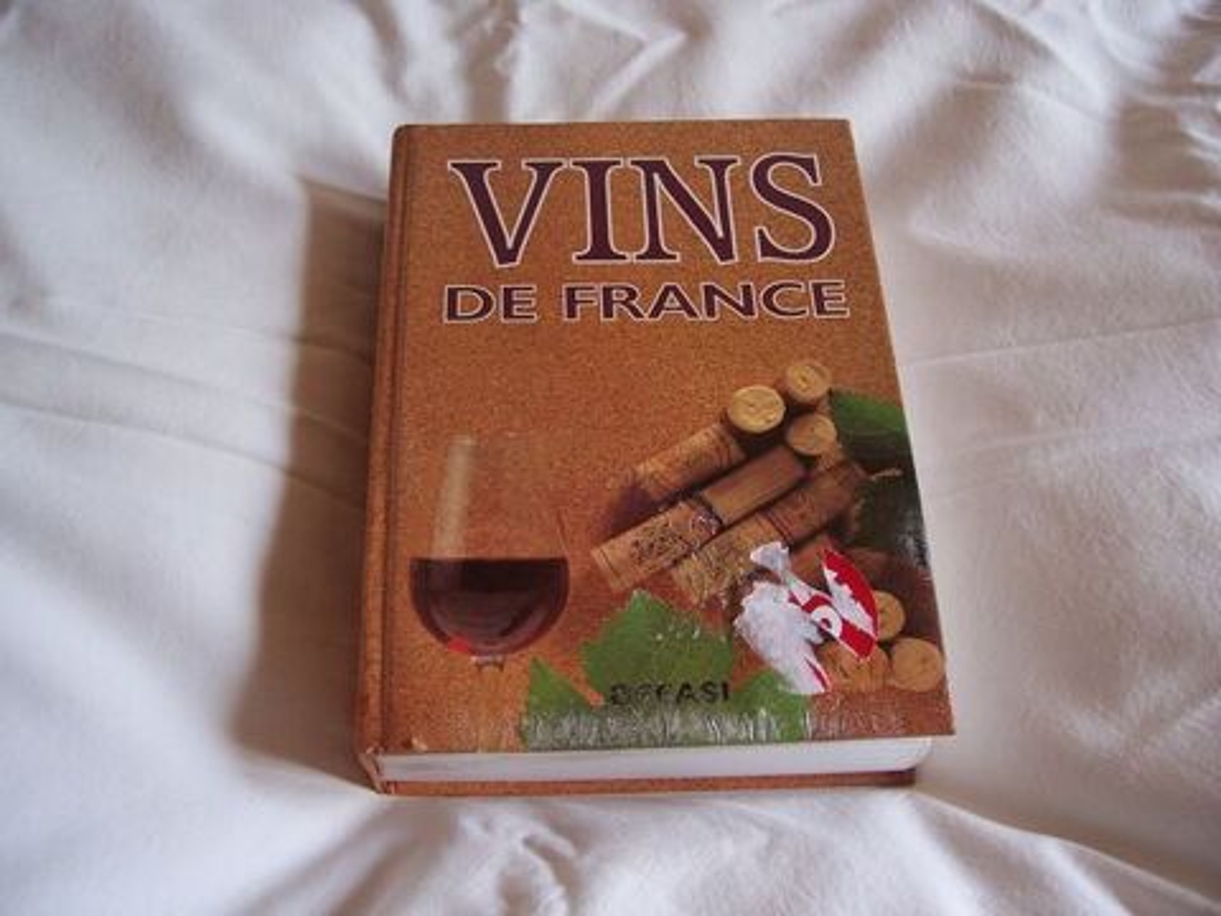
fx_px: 1199
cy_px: 458
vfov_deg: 41.8
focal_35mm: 34
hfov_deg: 54.0
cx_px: 610
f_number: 2.7
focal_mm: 5.6
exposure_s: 1/60
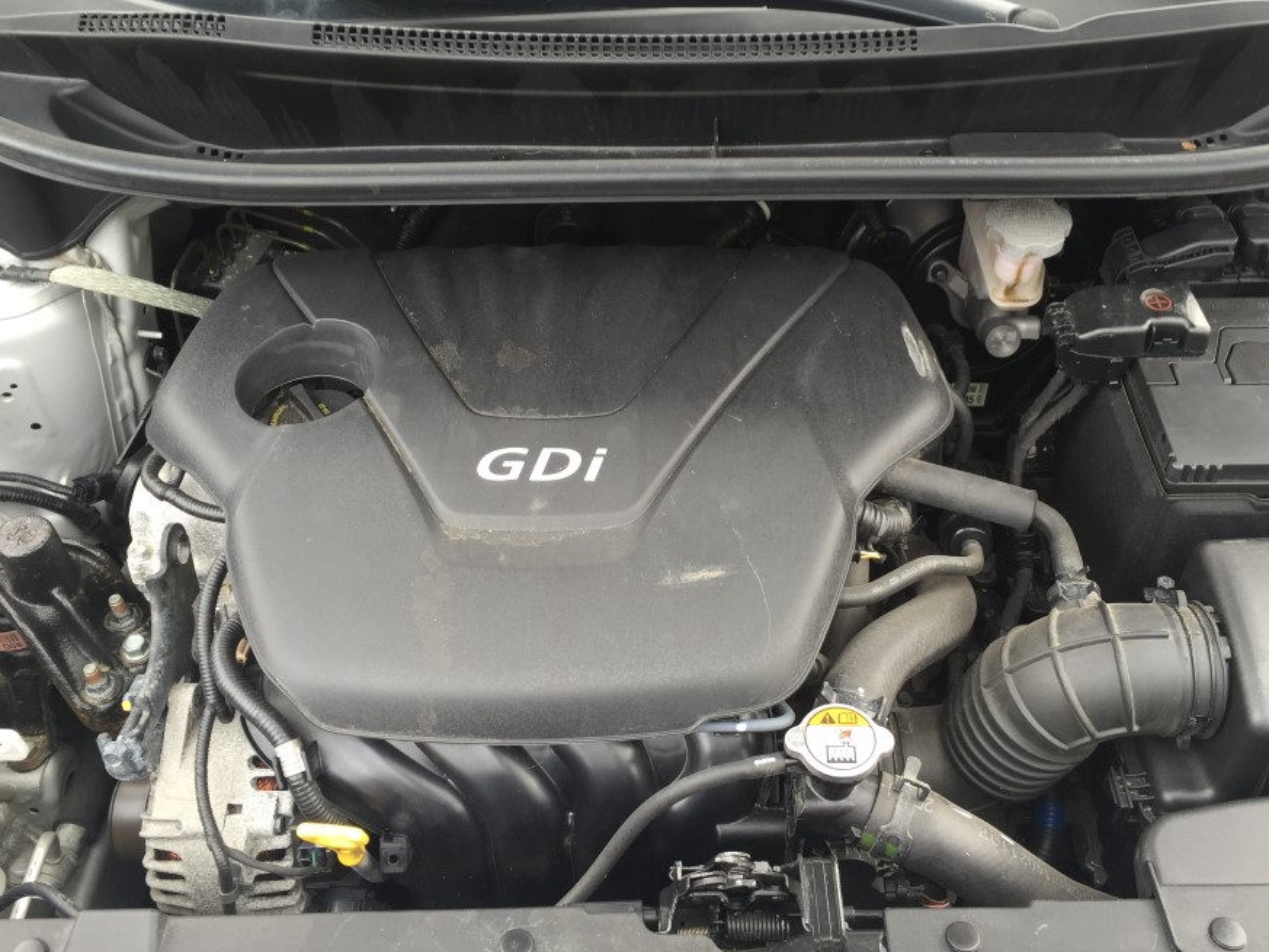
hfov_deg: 53.9
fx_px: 1247
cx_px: 683
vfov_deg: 41.8
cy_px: 437
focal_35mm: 34
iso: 32
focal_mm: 4.15
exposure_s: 1/60
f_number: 2.2
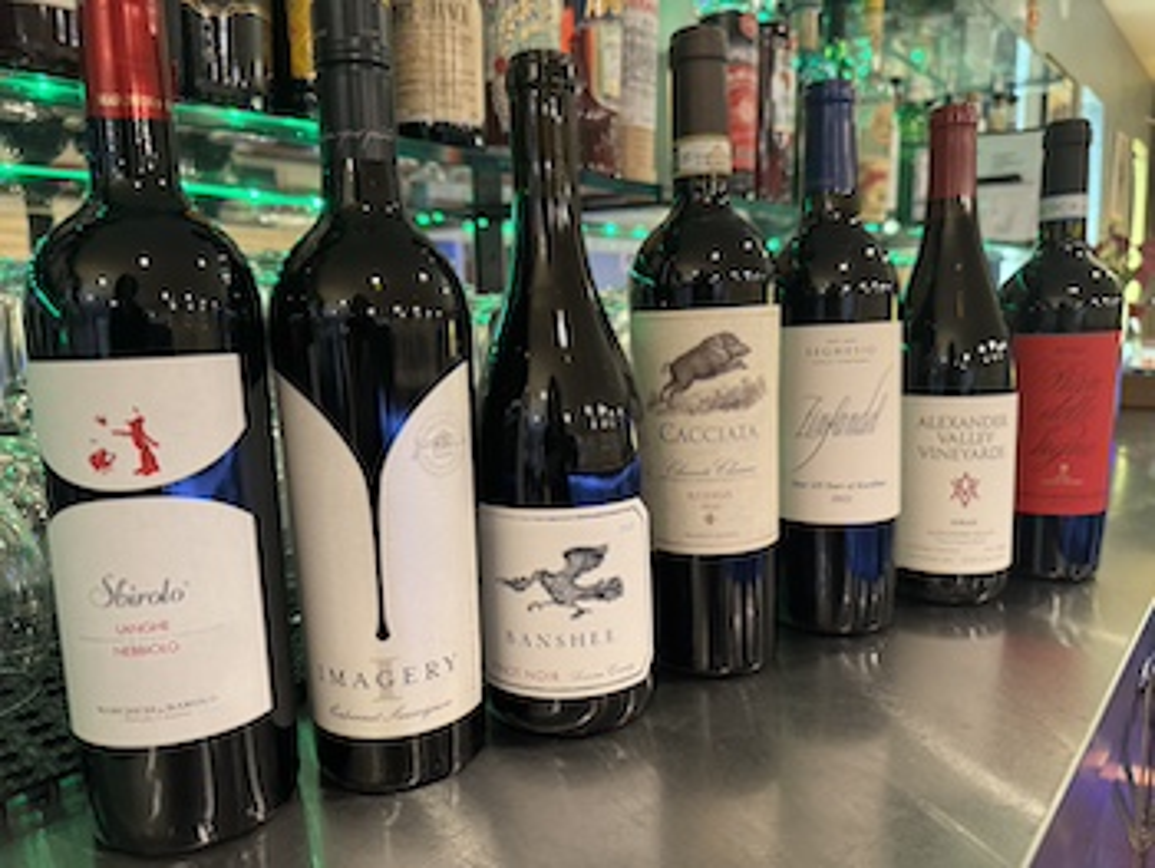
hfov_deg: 71.6
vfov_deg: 56.9
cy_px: 434
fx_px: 801
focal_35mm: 24
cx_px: 578
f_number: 1.78
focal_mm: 6.76
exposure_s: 1/60
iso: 800
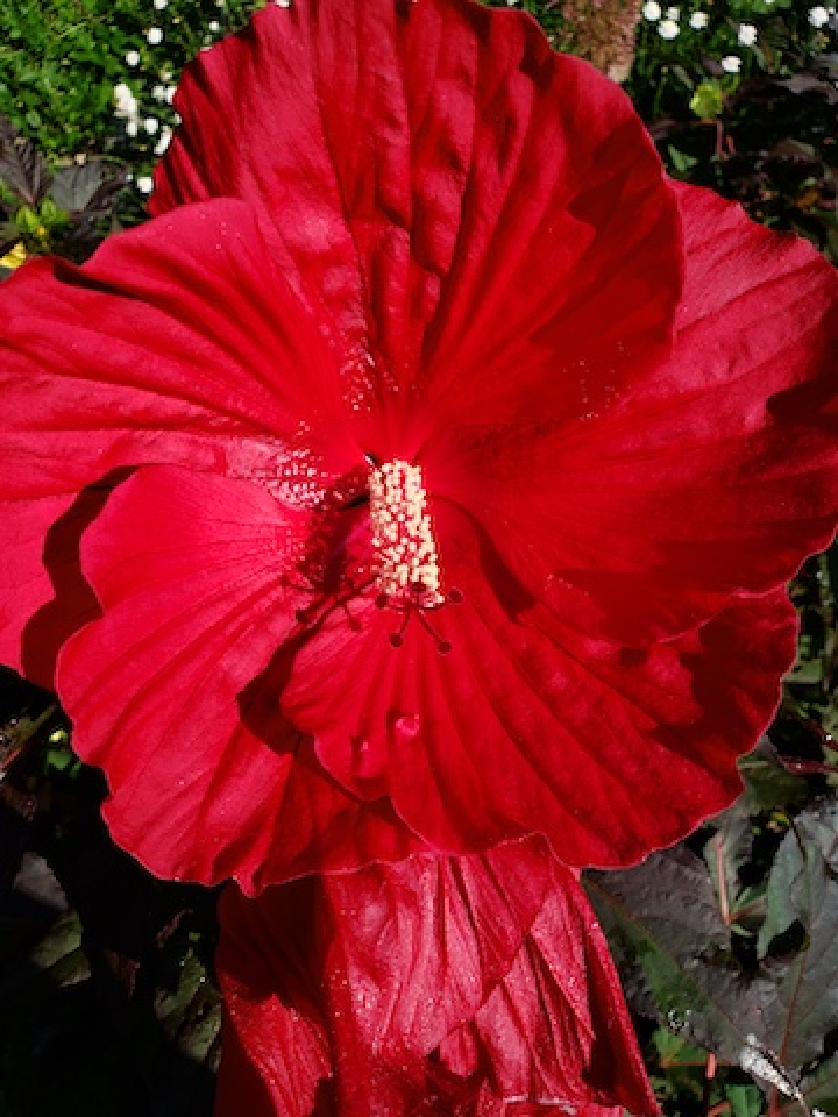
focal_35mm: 26
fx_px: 839
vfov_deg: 67.3
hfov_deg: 53.1
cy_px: 558
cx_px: 419
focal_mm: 4.3
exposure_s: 1/1024
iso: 50
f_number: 2.4
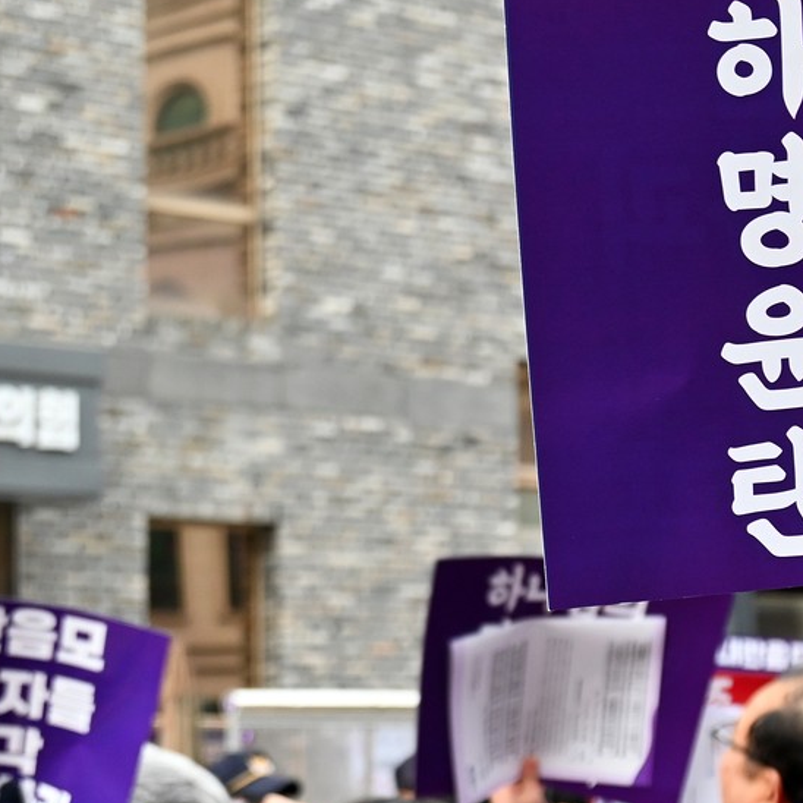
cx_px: 570
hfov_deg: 13.9
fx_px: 3281
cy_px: 393
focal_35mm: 125
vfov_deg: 14.0
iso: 640
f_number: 5.6
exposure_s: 1/125
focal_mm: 42
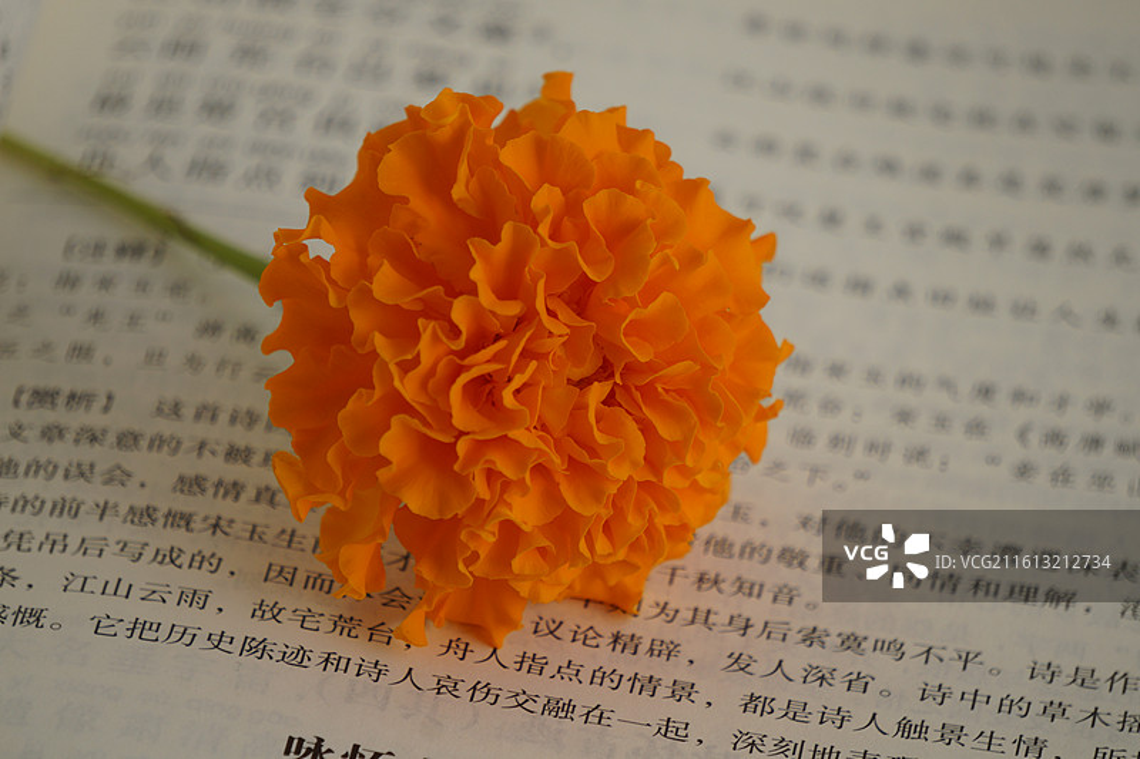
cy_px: 380
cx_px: 570
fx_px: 9972
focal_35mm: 315
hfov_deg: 6.5
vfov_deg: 4.4
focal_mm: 210
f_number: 6.3
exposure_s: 1/500
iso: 200
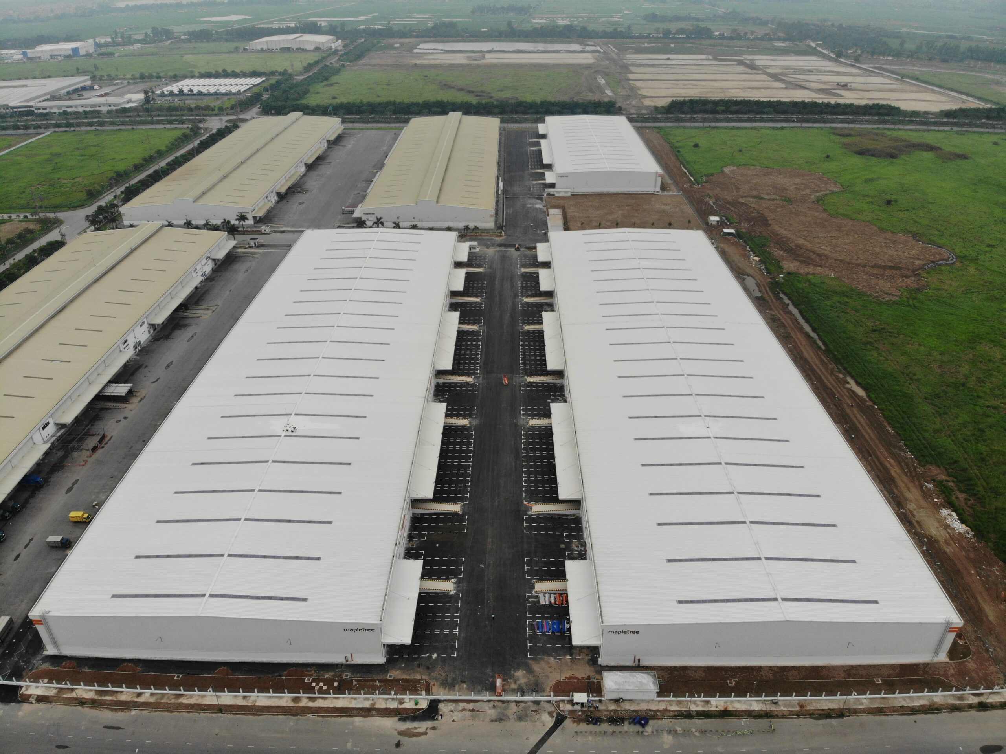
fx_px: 697
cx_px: 503
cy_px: 377
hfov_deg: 71.6
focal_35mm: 24
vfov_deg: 56.8
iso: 106
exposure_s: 1/362
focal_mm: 4.5
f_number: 2.8
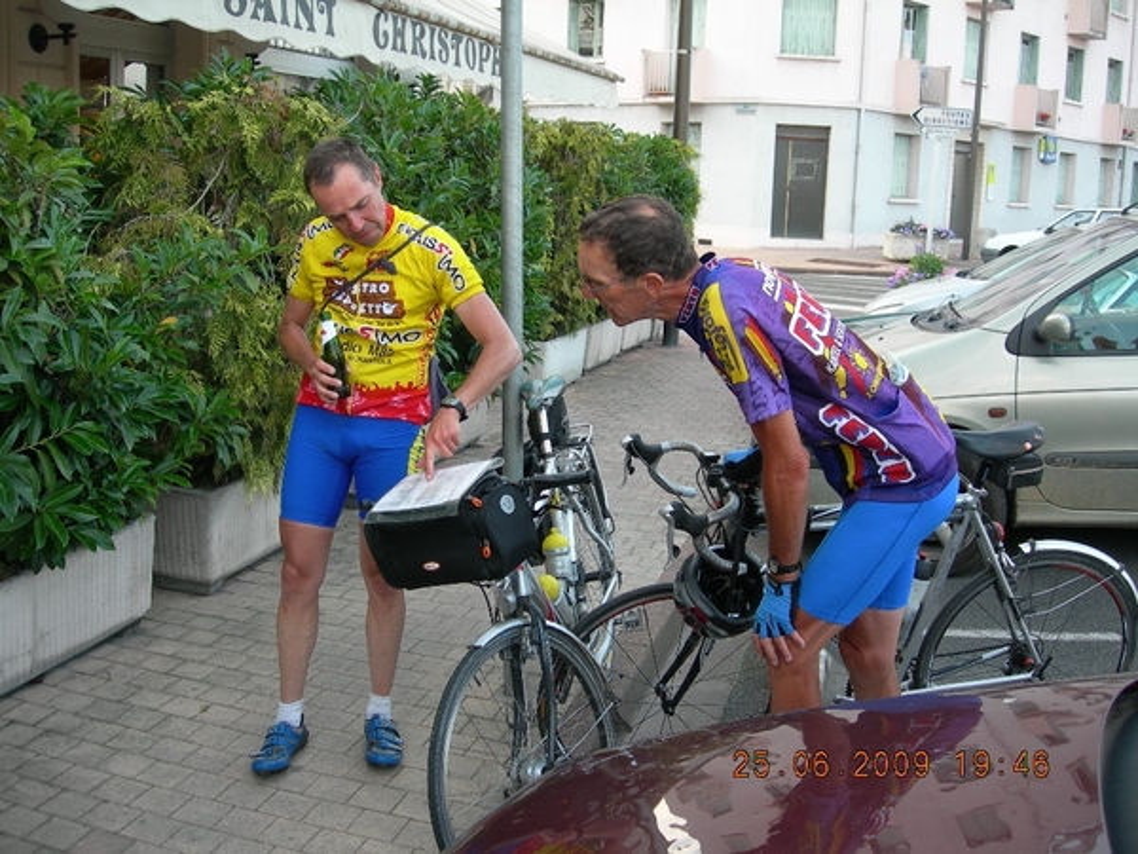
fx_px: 1249
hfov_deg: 49.0
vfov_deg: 37.7
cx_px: 569
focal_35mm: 38
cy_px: 427
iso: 50
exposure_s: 1/89.3
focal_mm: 7.8
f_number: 2.8
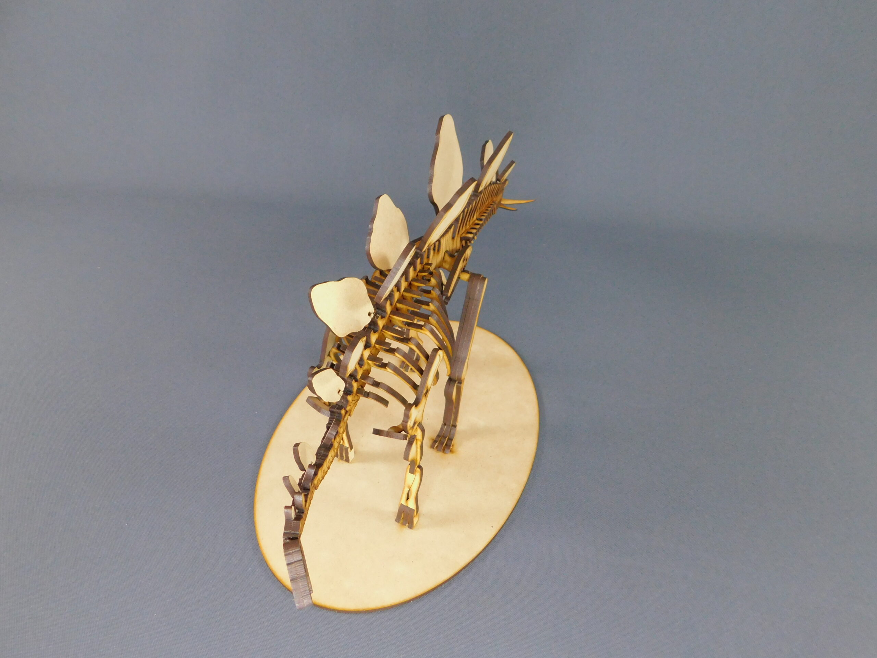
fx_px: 583
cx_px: 438
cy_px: 329
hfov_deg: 73.9
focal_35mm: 23
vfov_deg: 58.9
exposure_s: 1/15
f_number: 3
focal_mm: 4
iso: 400
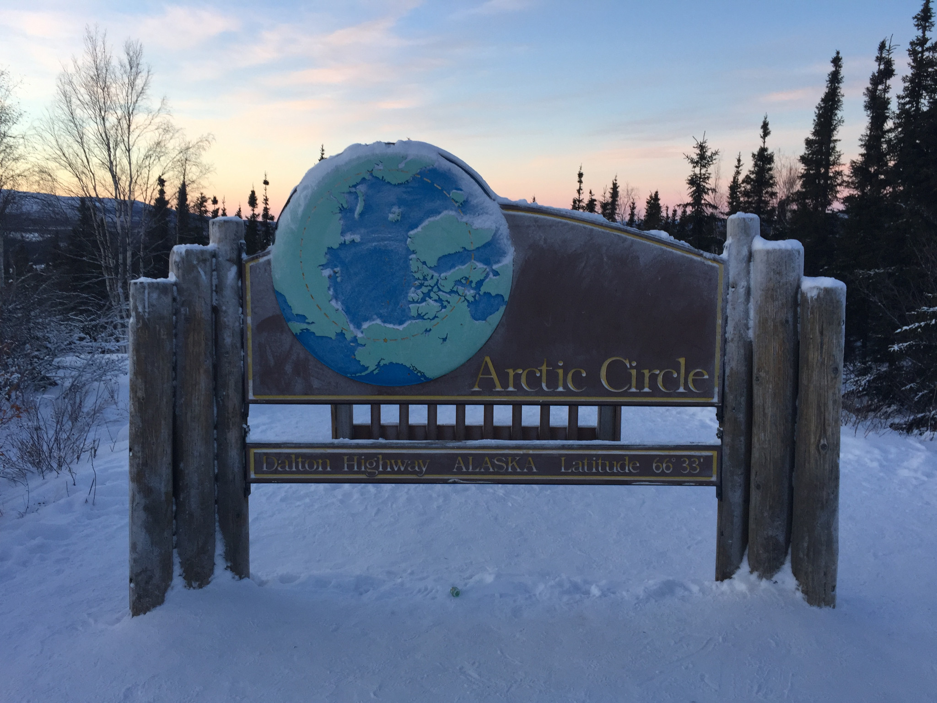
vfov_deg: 48.2
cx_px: 468
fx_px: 785
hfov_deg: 61.7
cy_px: 352
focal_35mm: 29
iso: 40
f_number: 2.2
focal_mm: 4.15
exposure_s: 1/120
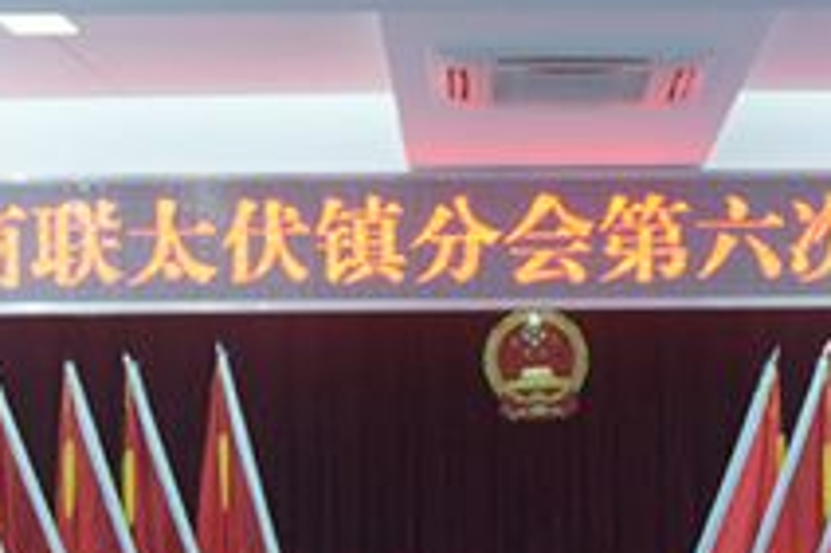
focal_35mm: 99
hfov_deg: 20.5
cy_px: 573
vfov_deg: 13.6
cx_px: 568
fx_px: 2283
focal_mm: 28
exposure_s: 1/40
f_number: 4.5
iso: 1600
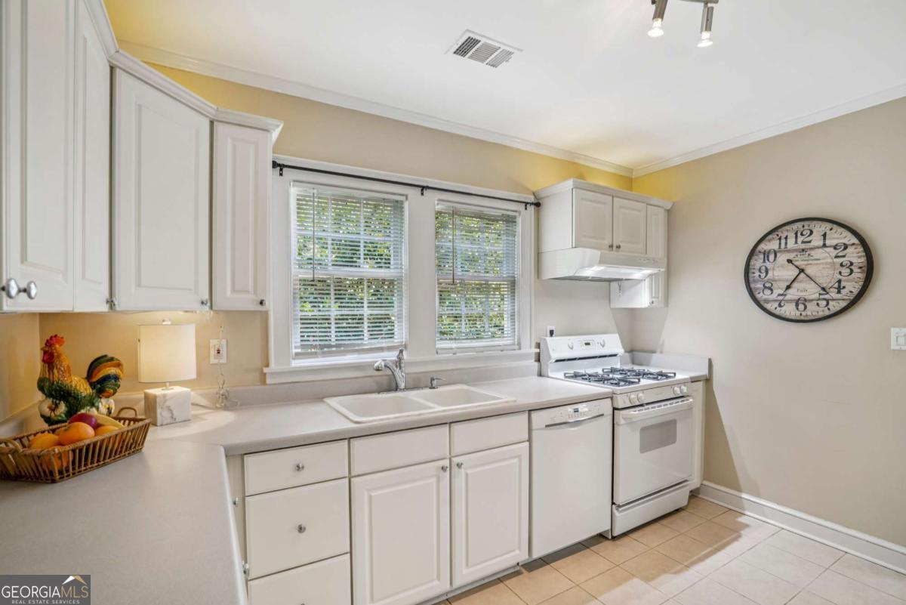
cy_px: 302
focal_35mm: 16
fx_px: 403
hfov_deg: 96.7
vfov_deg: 73.8
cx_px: 453
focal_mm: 16
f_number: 8
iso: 400
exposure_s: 1/20
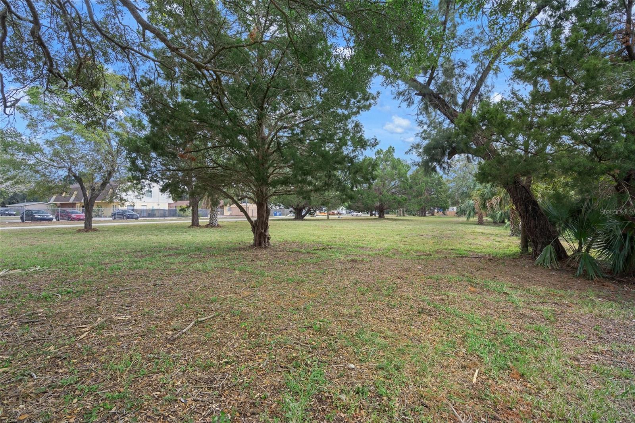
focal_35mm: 17
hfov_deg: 93.3
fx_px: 300
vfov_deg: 70.4
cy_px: 212
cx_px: 318
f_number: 8
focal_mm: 17
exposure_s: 1/25
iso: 320
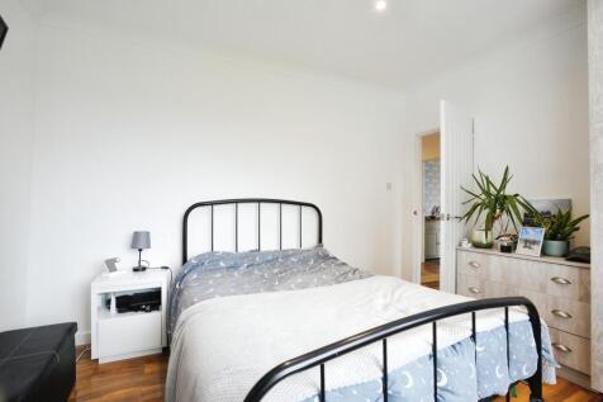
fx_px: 268
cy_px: 201
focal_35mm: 16
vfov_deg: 73.7
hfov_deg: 96.8
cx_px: 302
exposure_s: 1/80
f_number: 9
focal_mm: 16
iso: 2000
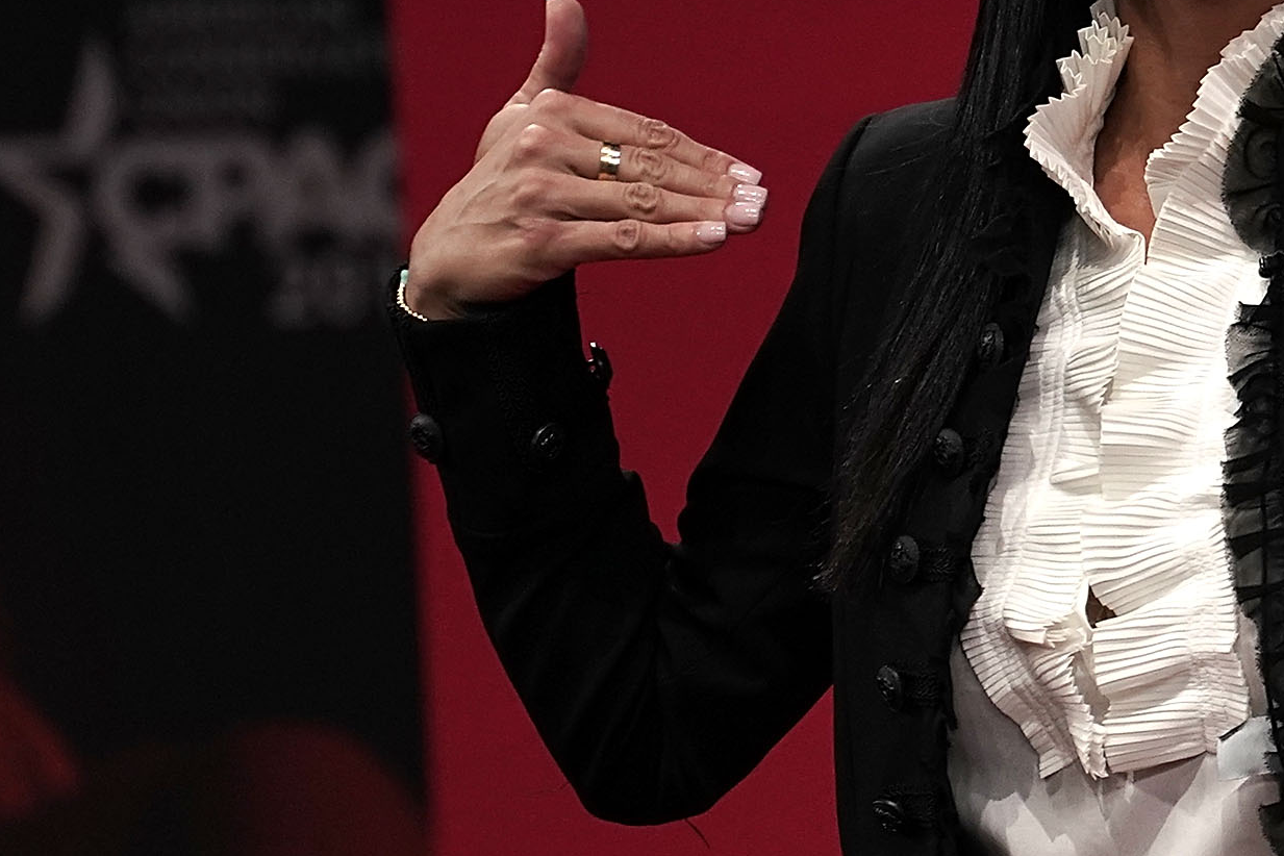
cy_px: -91
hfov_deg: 2.1
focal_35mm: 973
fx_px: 34701
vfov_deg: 1.4
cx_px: 717
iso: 1250
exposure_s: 1/500
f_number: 5.6
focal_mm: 400
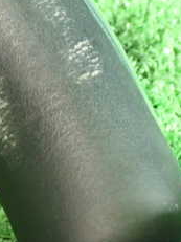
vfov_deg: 15.1
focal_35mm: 130
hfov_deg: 11.0
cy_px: 46
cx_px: -77
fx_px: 907
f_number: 3.2
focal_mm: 9.01
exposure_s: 1/40
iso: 800
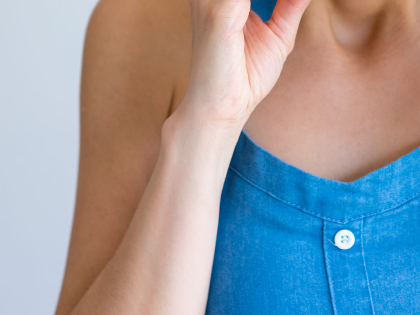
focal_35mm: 143
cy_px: -55
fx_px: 1735
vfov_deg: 10.2
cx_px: 353
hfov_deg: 13.7
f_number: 2.5
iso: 160
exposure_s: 1/400
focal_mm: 55
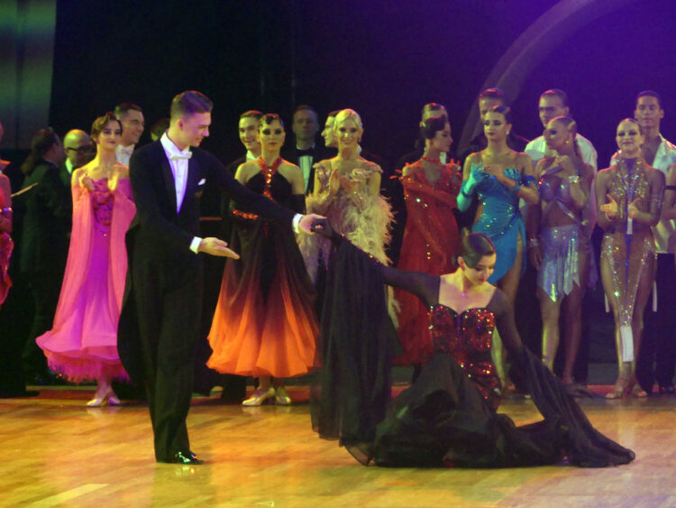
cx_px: 338
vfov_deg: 7.0
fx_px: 4122
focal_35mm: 211
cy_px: 254
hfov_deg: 9.4
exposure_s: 1/80
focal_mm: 37.9
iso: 500
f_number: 2.8
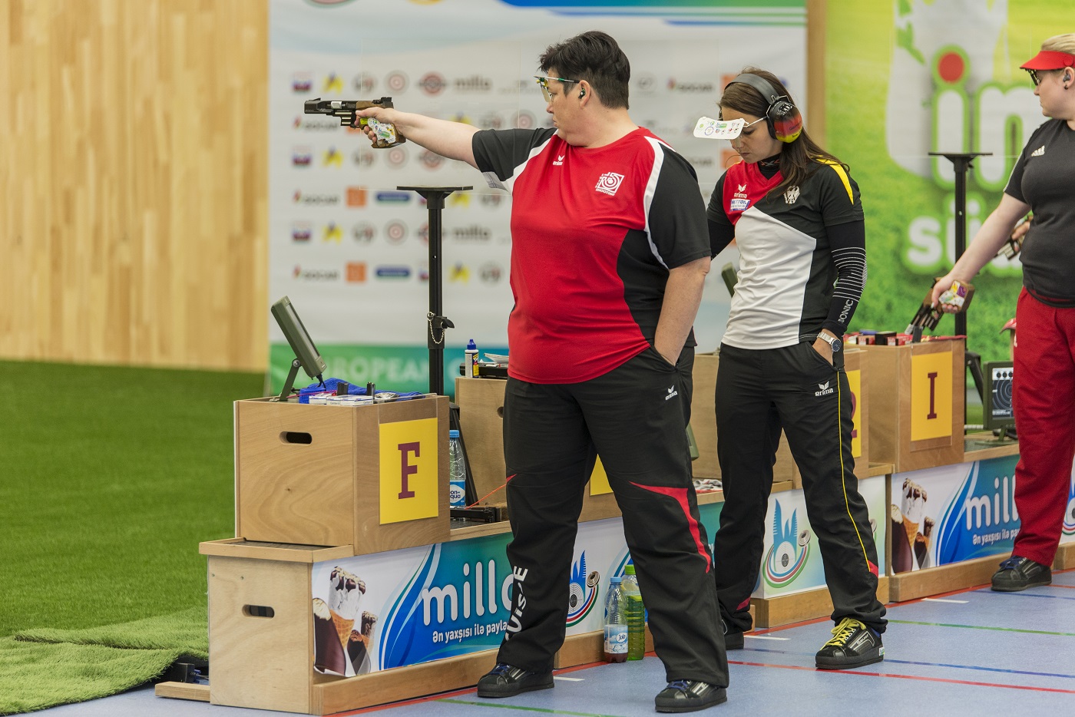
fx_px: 4928
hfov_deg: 12.4
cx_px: 538
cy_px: 358
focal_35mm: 165
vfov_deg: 8.3
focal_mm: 165
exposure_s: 1/100
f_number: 2.8
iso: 1000
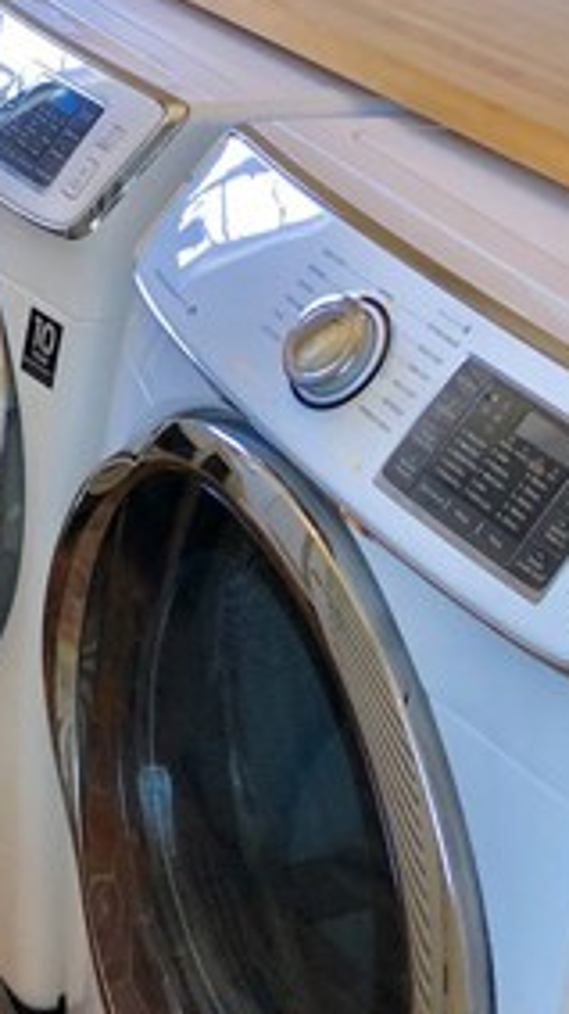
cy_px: 11
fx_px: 1852
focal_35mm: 69
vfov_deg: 28.7
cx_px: -154
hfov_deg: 16.6
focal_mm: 4
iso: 32
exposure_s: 1/30
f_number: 1.8
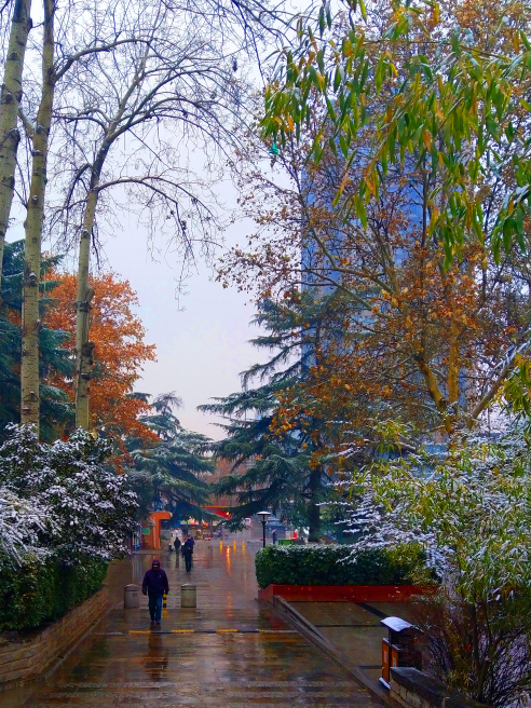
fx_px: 798
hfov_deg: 36.5
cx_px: 190
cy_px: 466
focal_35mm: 39
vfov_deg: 47.2
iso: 100
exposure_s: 1/105
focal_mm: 4.28
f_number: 1.75
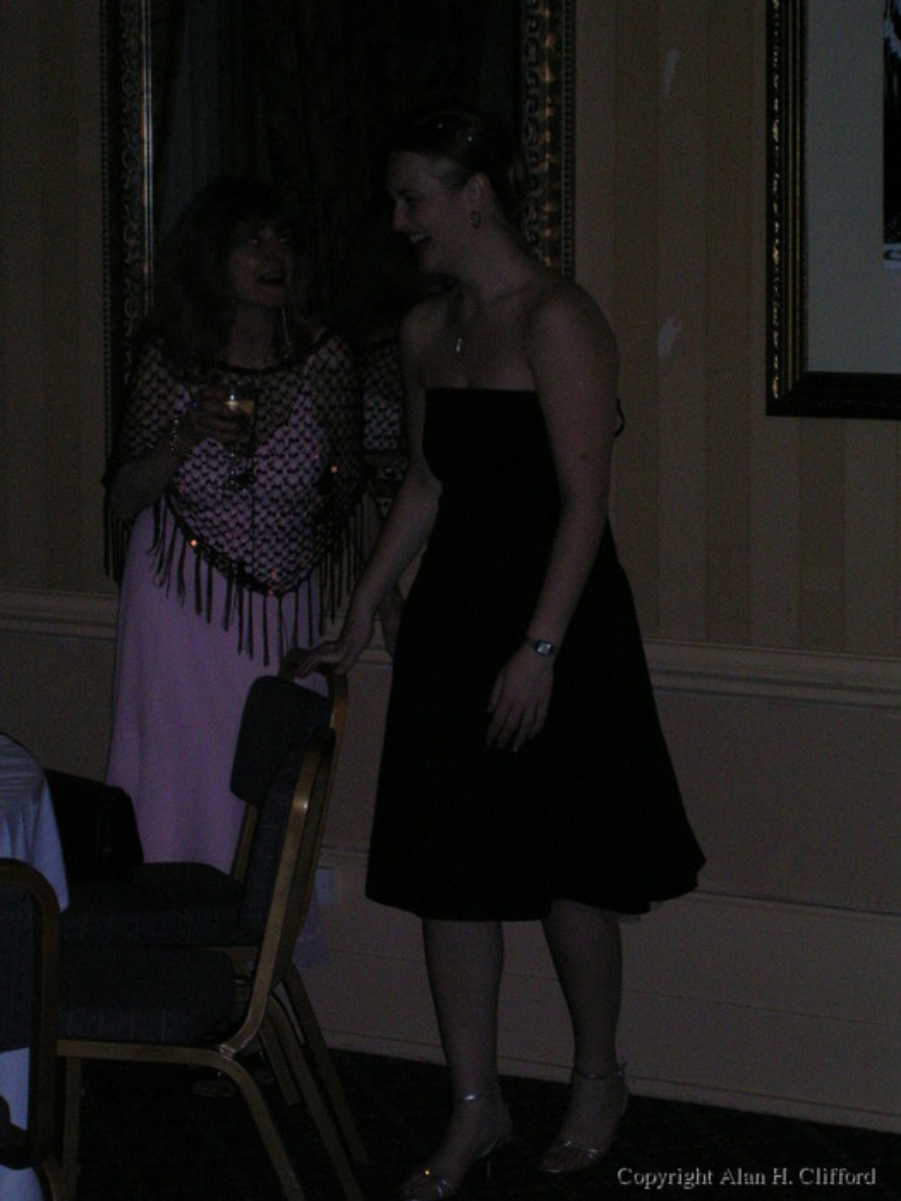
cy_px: 600
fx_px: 3644
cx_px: 450
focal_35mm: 105
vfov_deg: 18.7
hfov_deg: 14.1
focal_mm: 16.2
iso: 200
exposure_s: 1/60
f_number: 4.9
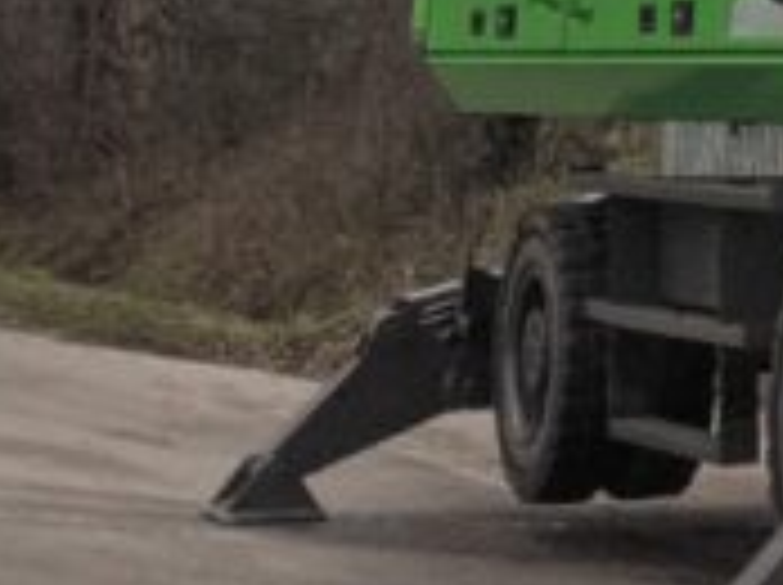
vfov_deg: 8.4
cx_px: 1278
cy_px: -882
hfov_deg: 11.7
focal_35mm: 159
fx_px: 3592
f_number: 1.8
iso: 51
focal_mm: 4.44
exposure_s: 1/600
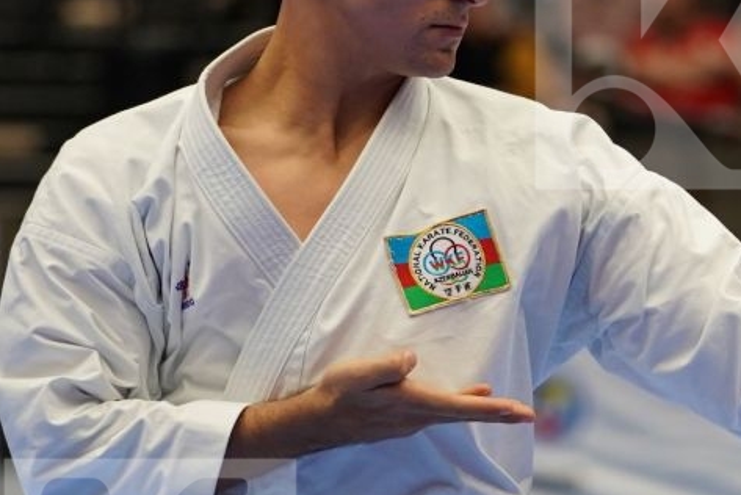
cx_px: 681
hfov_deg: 5.4
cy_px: 602
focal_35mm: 384
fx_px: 7909
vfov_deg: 3.6
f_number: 2.8
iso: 1000
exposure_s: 1/500
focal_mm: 101
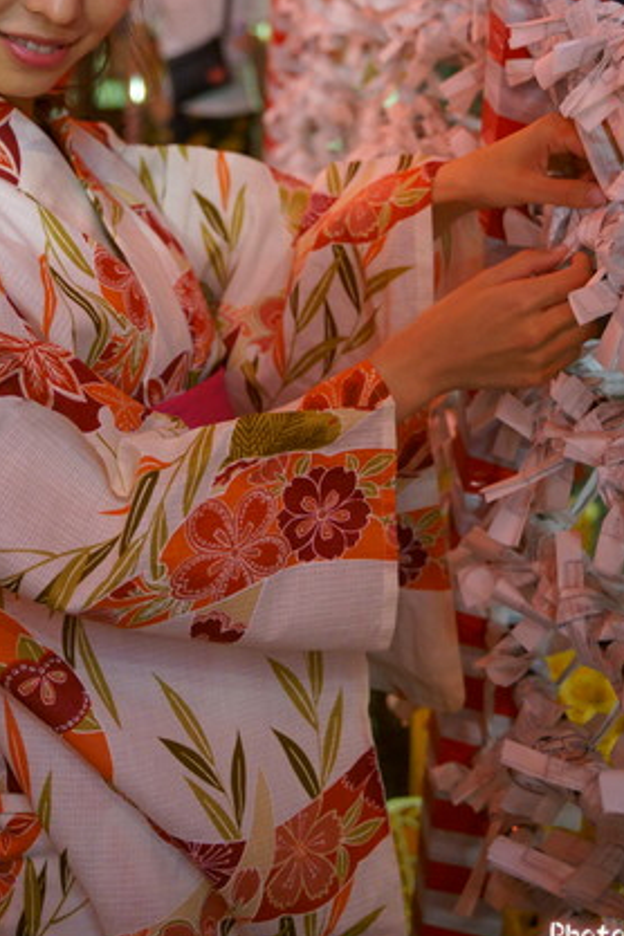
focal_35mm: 43
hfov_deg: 31.2
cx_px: 291
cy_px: 251
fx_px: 1118
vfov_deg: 44.2
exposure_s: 1/60
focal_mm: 28
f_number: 2.8
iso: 2000
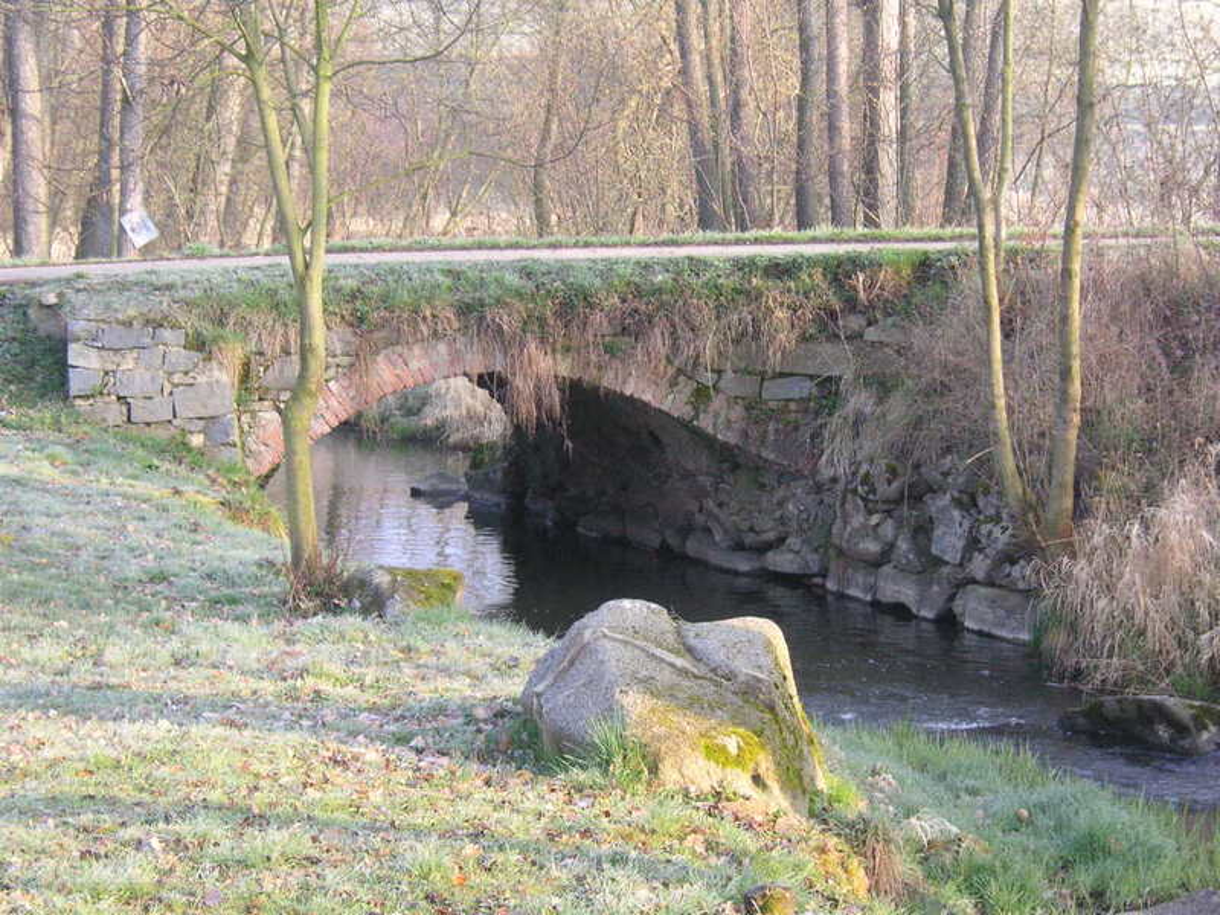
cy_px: 458
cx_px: 610
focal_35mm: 92
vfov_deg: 16.1
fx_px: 3242
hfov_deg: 21.3
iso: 125
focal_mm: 15.2
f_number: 4.8
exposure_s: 1/90
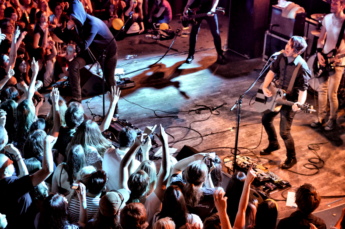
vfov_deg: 23.7
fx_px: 545
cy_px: 115
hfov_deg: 35.1
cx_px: 195
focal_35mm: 57
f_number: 2
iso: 1600
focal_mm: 30
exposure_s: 1/200
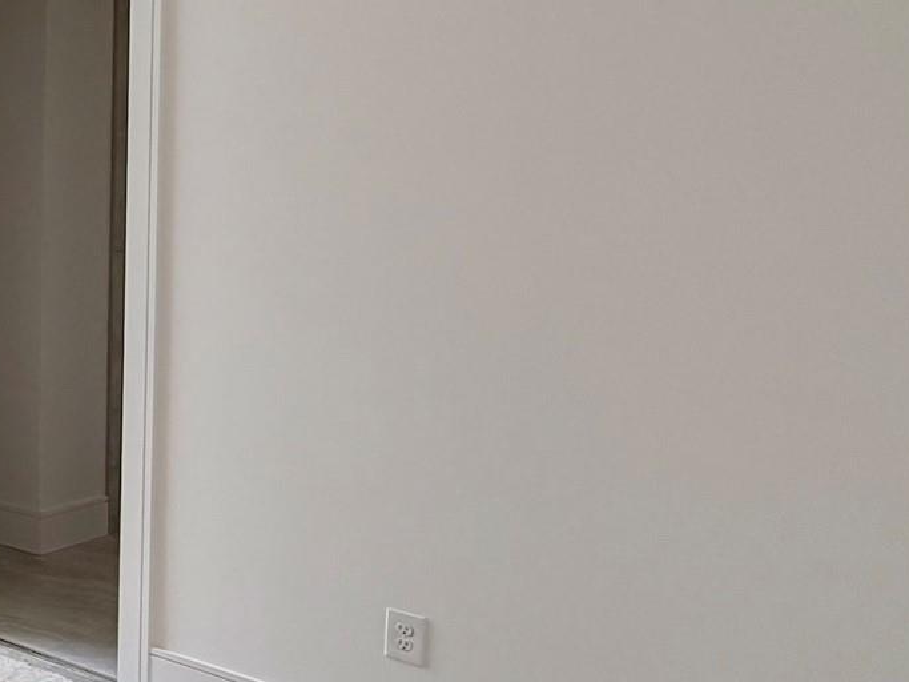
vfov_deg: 34.2
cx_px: -438
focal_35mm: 42
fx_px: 1103
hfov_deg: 29.0
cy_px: 266
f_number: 2.2
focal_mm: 2.22
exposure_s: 1/149
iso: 50
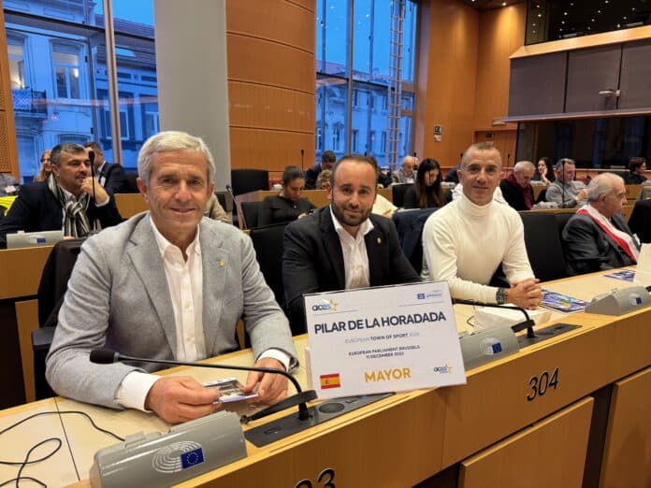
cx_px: 326
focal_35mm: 24
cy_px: 244
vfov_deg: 56.8
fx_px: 451
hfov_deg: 71.6
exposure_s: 1/50
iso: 200
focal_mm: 6.76
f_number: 1.78
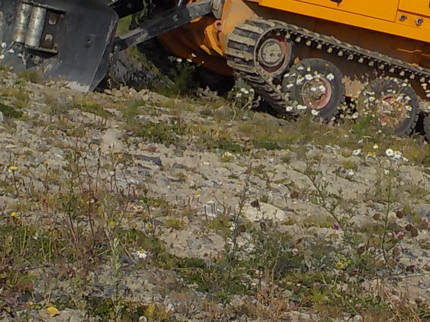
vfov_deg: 7.4
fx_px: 2472
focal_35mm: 199
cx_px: 449
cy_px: -13
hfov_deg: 9.9
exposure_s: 1/1000
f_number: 5.3
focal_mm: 9.7
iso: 125
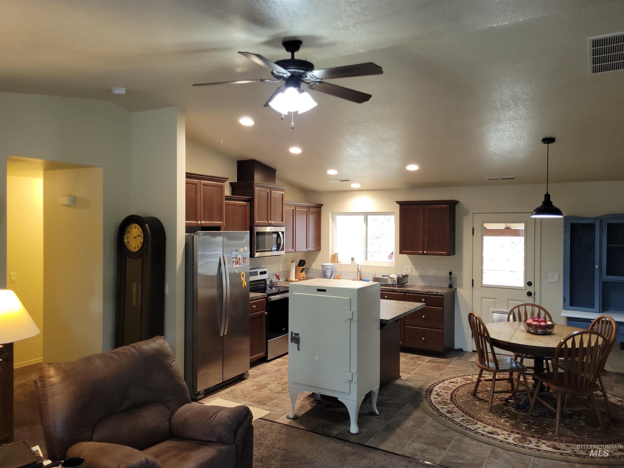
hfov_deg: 67.3
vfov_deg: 53.1
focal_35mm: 26
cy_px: 234
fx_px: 469
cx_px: 312
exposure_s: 1/30
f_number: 1.8
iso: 100
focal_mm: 5.4
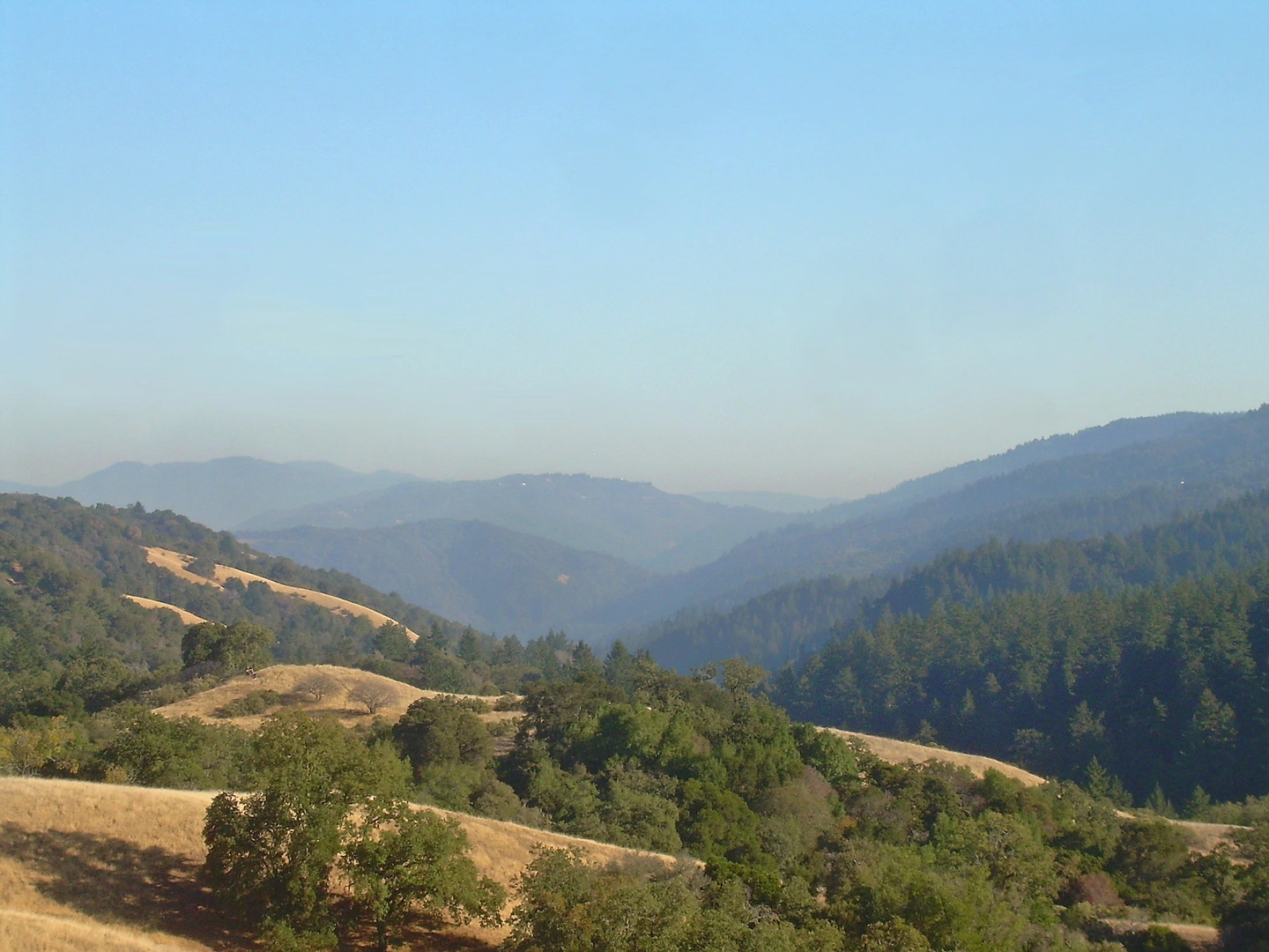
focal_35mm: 110
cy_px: 476
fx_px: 4033
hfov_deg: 17.9
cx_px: 634
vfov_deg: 13.5
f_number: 8
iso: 50
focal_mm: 18.9
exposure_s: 1/162
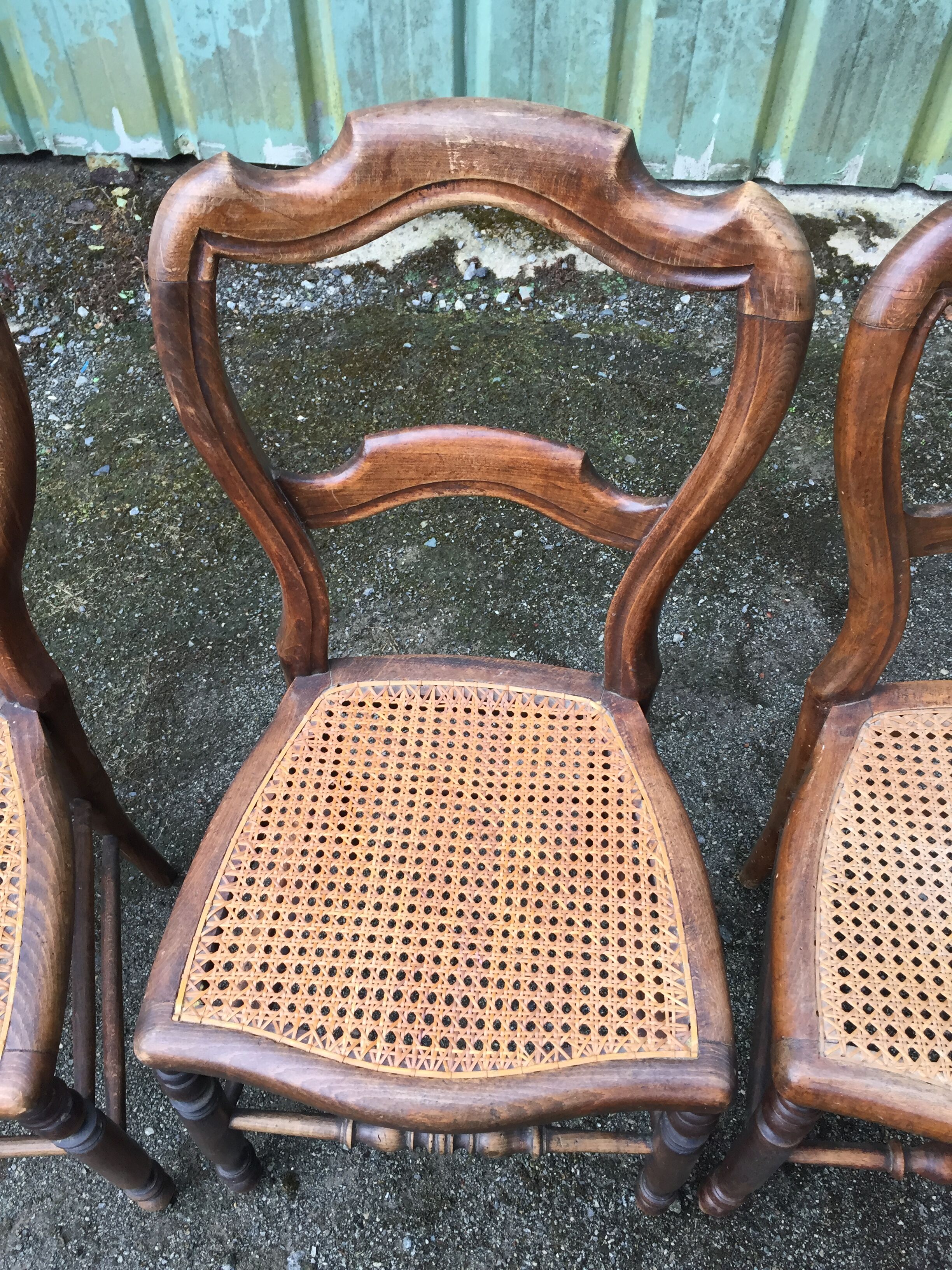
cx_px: 476
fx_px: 1063
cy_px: 635
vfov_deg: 61.7
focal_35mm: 29
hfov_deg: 48.2
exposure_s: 1/33
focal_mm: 4.15
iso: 32
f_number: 2.2
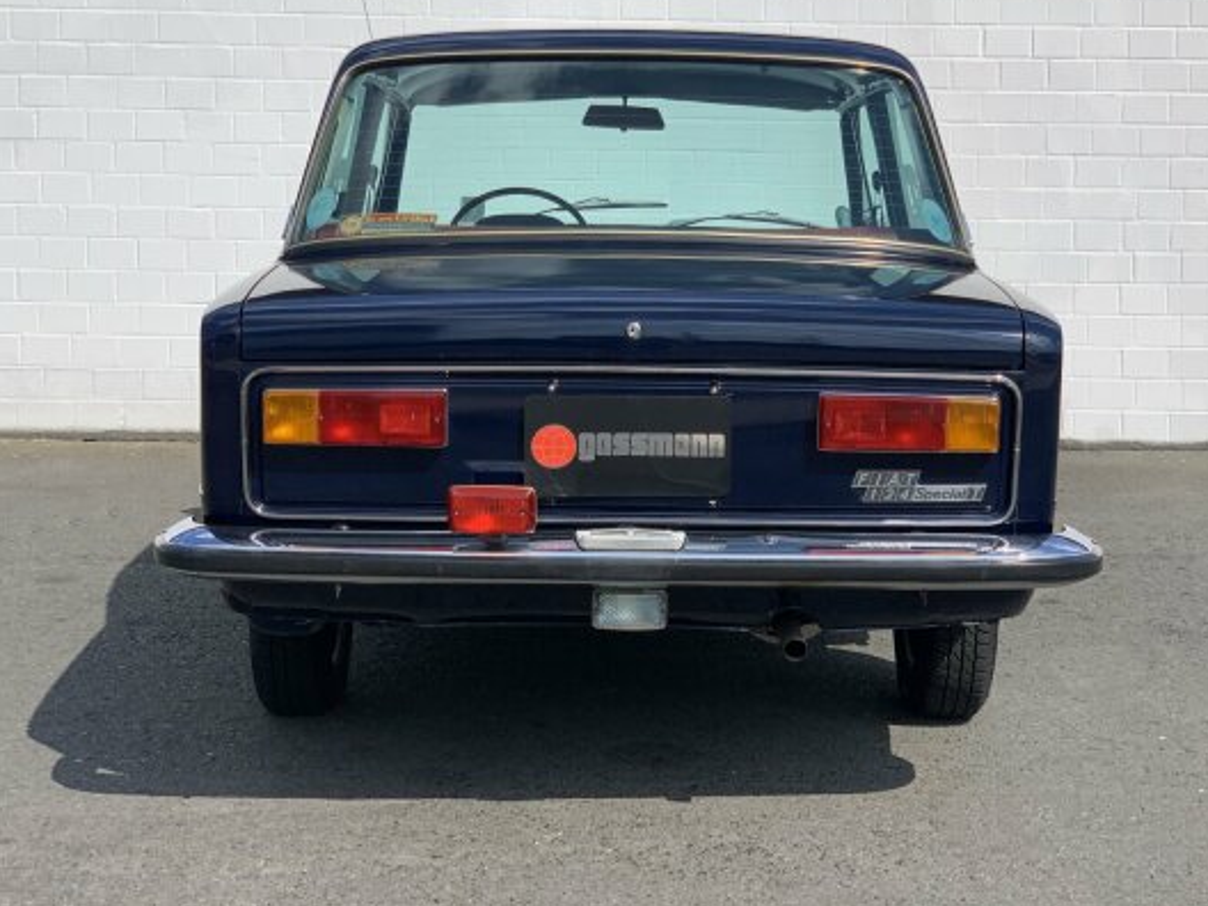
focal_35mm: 63
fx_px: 2199
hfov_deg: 30.7
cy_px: 368
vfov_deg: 23.3
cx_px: 636
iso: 16
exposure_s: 1/1597
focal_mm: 6
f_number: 2.4
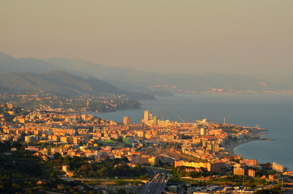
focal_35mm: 158
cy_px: 97
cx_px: 146
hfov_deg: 13.1
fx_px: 1279
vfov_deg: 8.7
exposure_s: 1/400
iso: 800
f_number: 16
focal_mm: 105
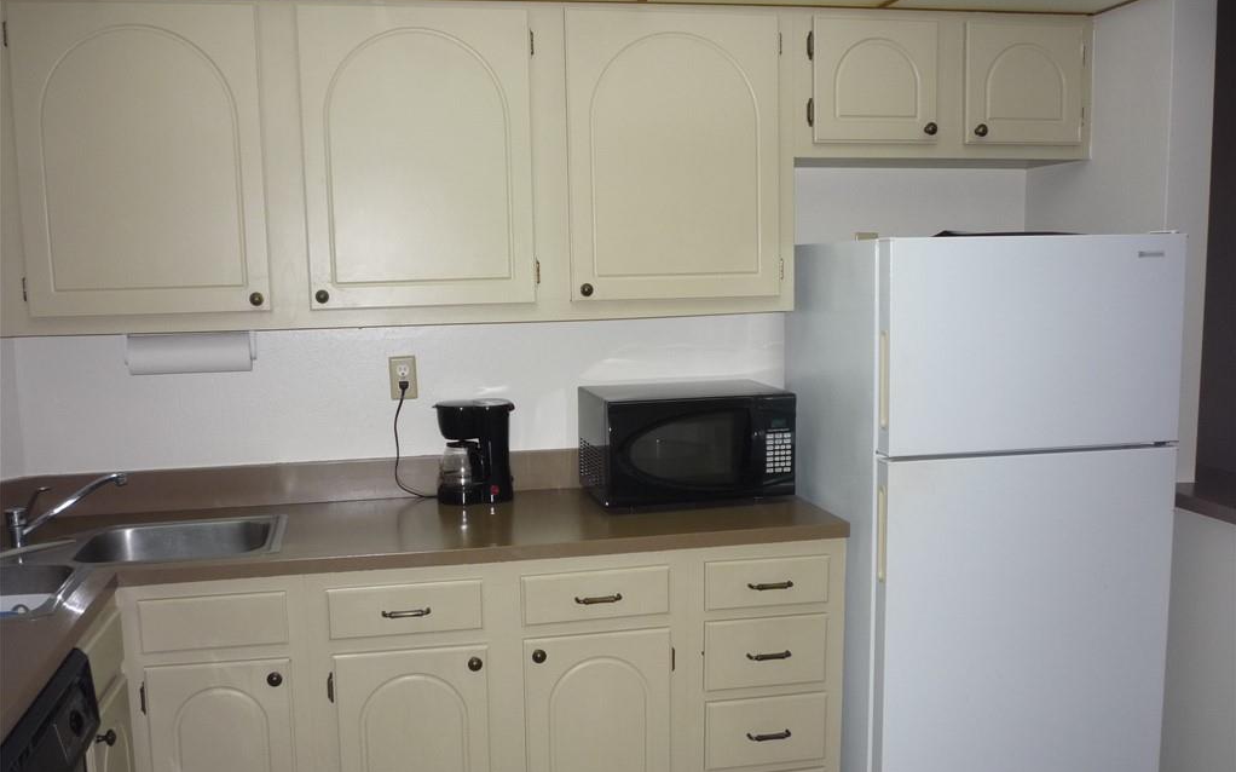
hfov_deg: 56.7
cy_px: 437
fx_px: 1145
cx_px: 618
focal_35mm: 34
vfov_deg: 37.2
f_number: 3.3
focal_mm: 5.2
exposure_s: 1/30
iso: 125
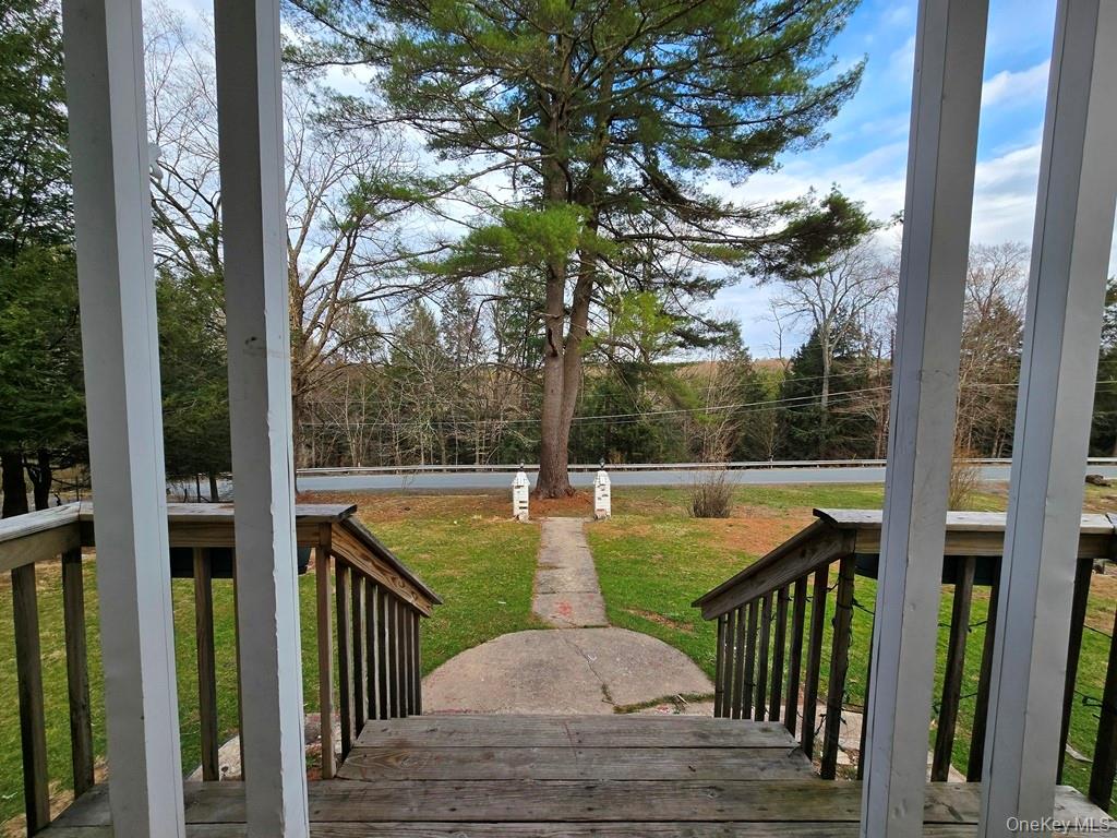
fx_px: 419
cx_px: 558
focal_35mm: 13
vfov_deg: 89.9
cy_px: 419
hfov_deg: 106.2
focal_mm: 2.2
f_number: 2.2
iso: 50
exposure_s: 1/474
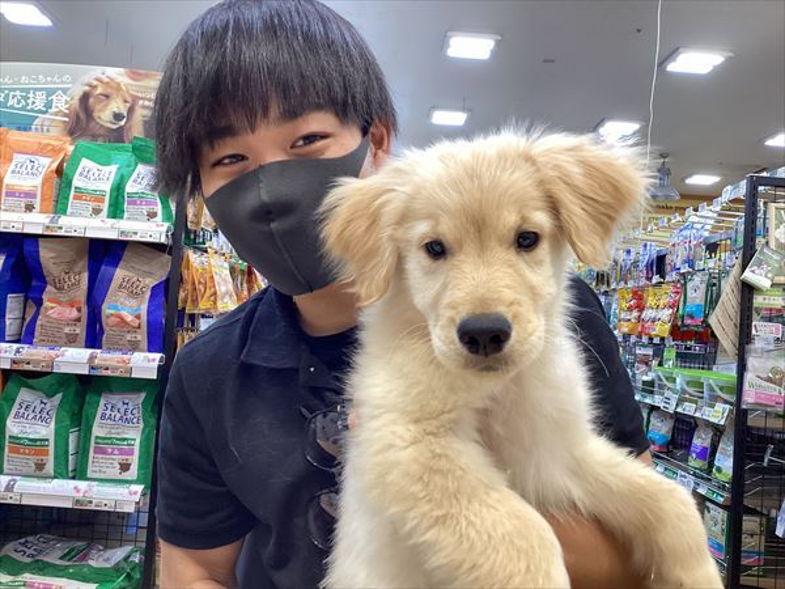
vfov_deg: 45.4
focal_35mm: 31
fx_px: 703
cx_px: 392
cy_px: 294
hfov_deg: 58.4
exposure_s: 1/50
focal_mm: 3.3
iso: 250
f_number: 2.4
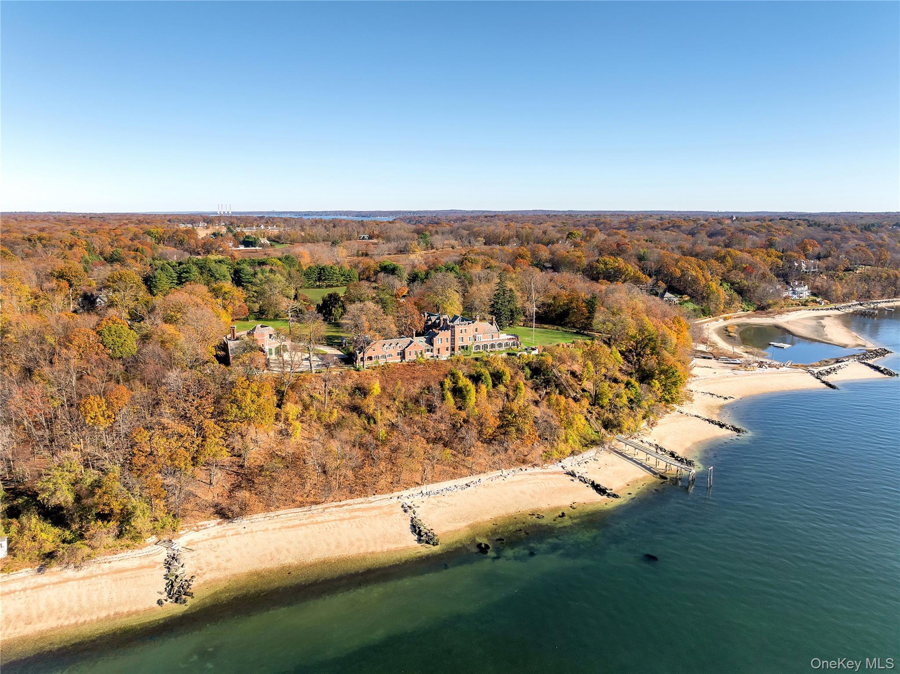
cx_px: 450
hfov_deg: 71.6
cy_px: 337
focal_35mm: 24
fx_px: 624
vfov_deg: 56.8
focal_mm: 12.29
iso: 100
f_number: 5.6
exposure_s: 1/400
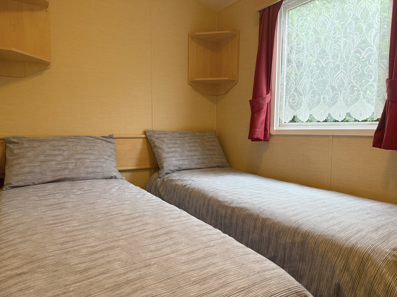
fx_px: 275
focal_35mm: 24
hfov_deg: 71.6
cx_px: 198
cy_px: 148
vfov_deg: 56.8
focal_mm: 6.76
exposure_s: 1/50
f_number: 1.78
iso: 200
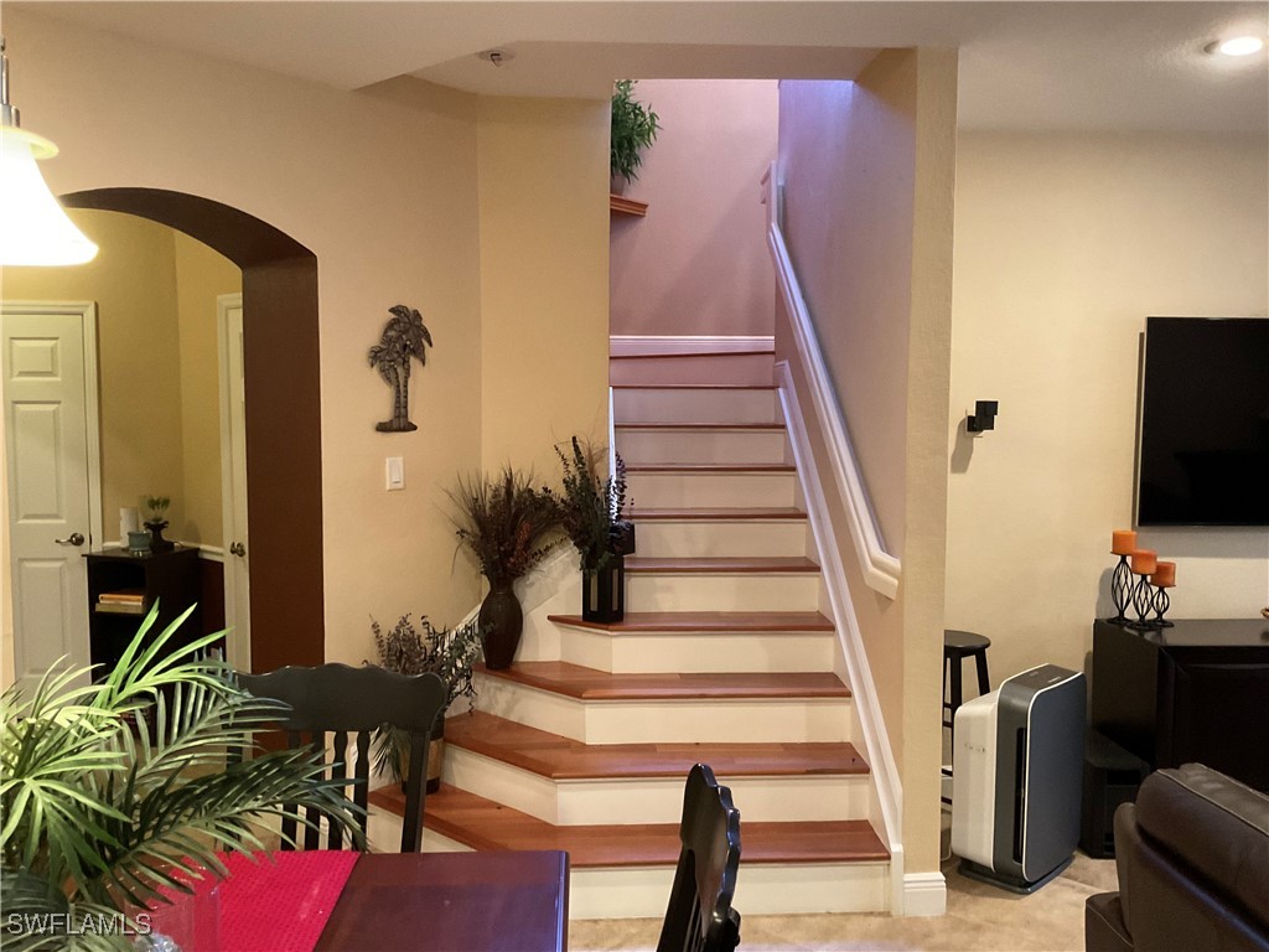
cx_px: 634
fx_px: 1063
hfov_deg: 61.7
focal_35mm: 29
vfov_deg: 48.2
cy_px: 476
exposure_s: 1/40
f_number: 1.8
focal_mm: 3
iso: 320
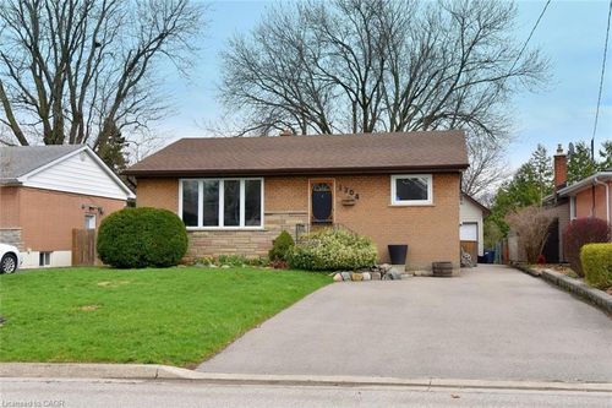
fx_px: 527
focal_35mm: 31
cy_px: 204
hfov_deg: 60.3
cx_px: 306
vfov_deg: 42.3
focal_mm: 31
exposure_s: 1/500
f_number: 11
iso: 500
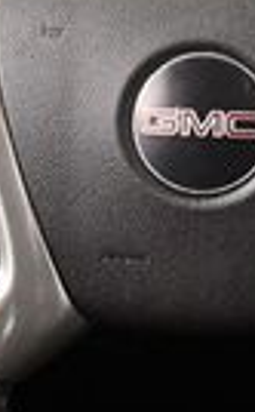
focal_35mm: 176
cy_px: 28
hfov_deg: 7.4
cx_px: 200
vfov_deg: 11.8
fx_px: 1970
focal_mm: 18
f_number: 3.5
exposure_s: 1/60
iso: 3200
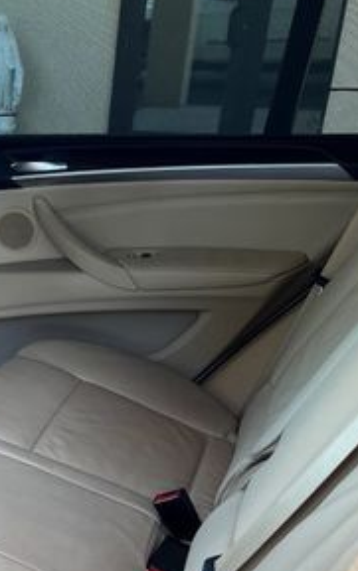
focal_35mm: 61
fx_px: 951
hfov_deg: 19.5
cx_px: -121
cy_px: 443
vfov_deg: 32.7
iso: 125
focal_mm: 5.7
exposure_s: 1/121
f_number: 1.5
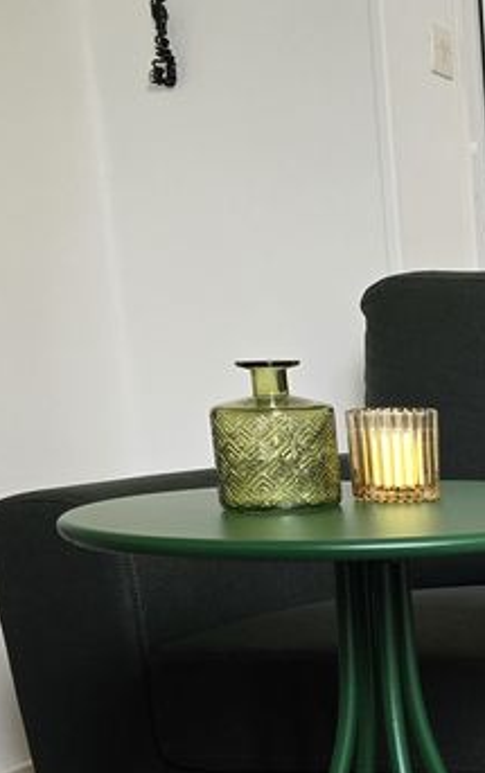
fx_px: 1498
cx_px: 835
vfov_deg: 27.7
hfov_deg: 16.0
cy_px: 728
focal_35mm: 71
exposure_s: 1/100
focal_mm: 6.3
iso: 250
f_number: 1.7
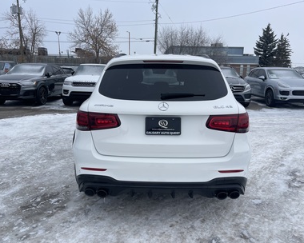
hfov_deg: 64.1
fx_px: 243
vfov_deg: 53.2
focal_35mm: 27
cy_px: 121
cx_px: 151
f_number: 1.6
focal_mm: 5.1
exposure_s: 1/1618
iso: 32
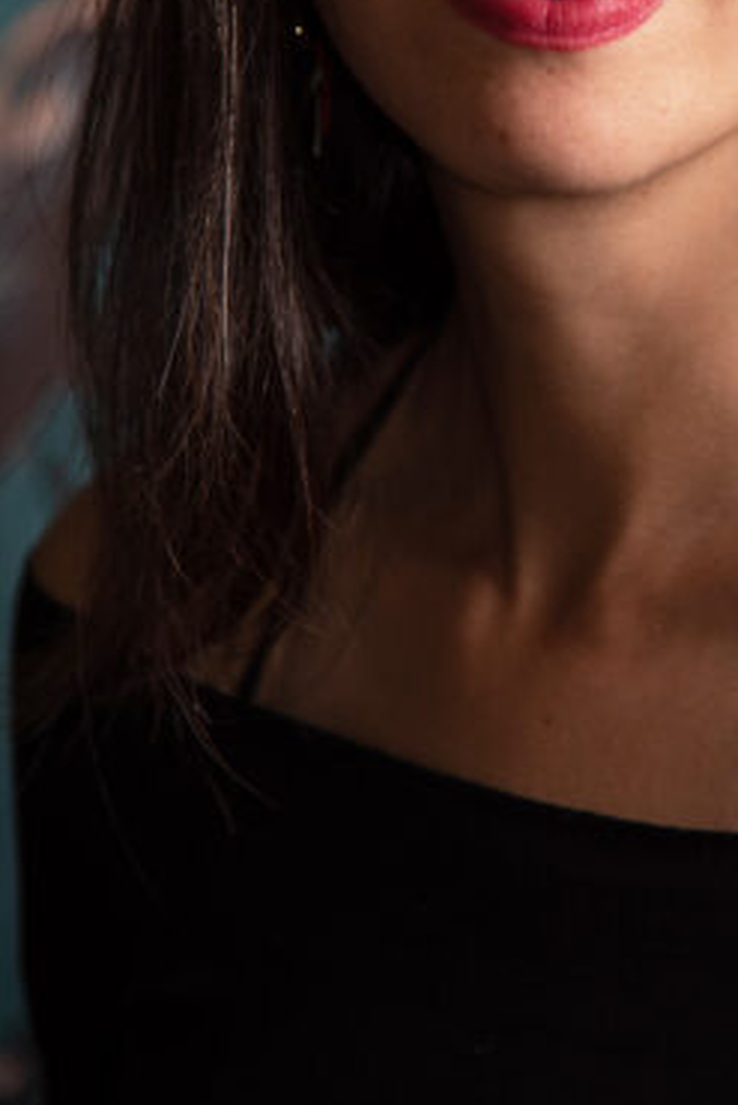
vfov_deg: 7.3
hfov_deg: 4.9
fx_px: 8601
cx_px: 762
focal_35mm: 280
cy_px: 49
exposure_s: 1/250
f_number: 4
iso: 200
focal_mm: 120
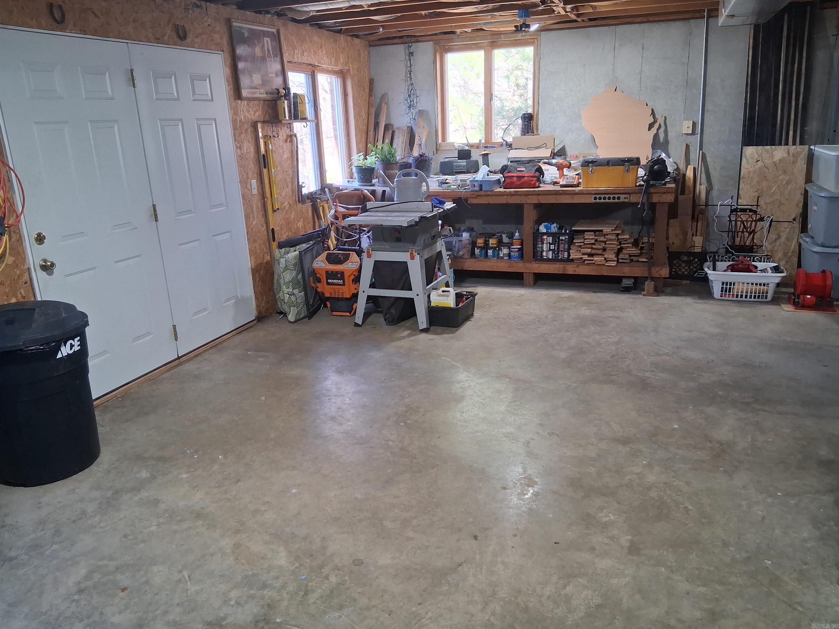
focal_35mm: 26
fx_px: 630
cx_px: 420
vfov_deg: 53.1
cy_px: 314
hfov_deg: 67.3
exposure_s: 1/100
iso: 400
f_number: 1.8
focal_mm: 3.98
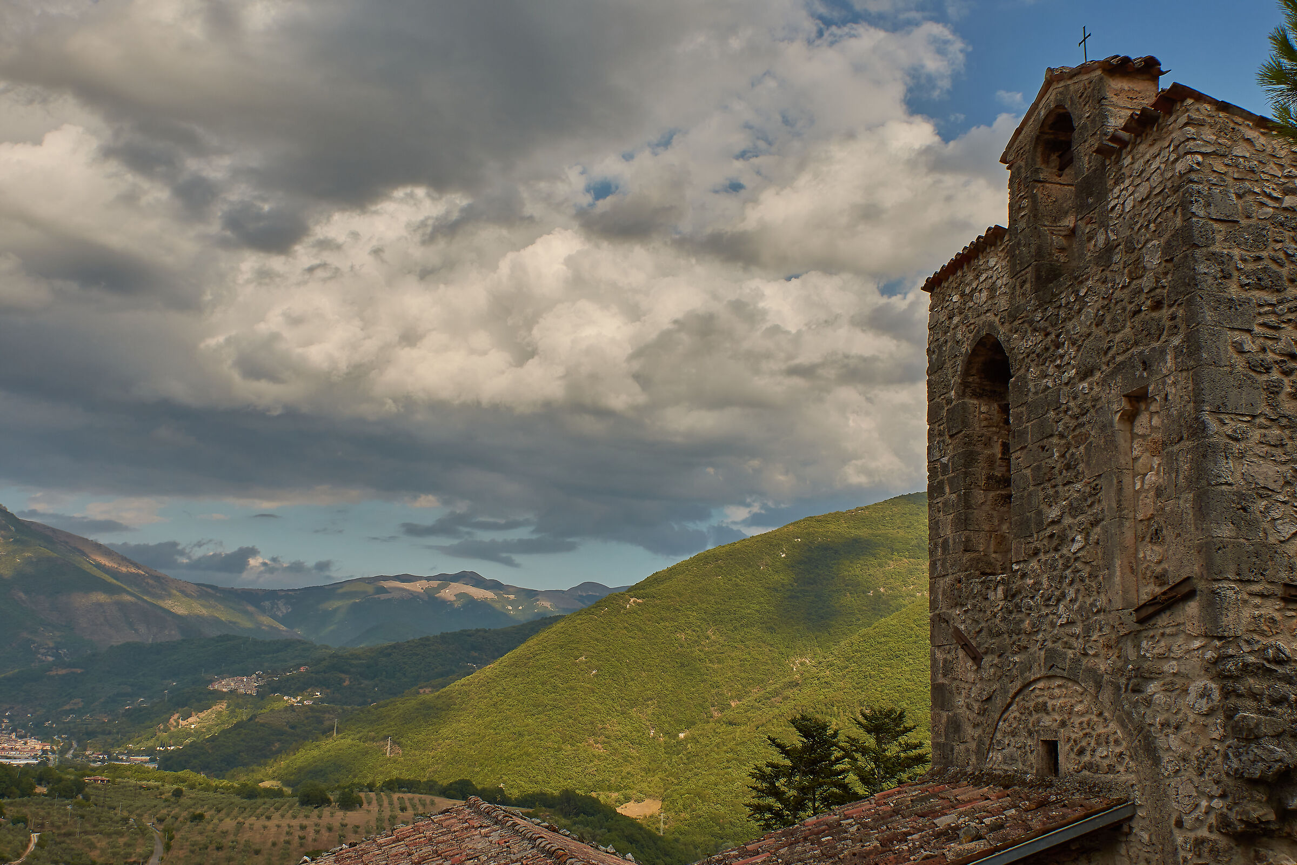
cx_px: 648
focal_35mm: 36
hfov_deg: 53.1
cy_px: 432
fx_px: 1297
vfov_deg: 36.9
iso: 200
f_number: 11
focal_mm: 24
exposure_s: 1/640
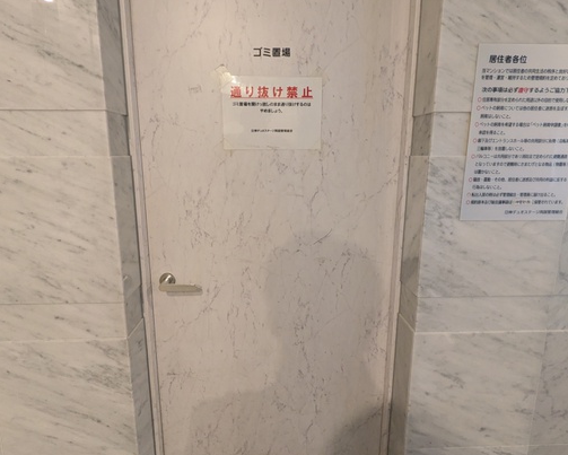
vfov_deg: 70.8
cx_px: 276
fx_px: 320
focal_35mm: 19
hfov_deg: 83.2
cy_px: 208
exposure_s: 1/25
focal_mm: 1.83
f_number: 2.2
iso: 438
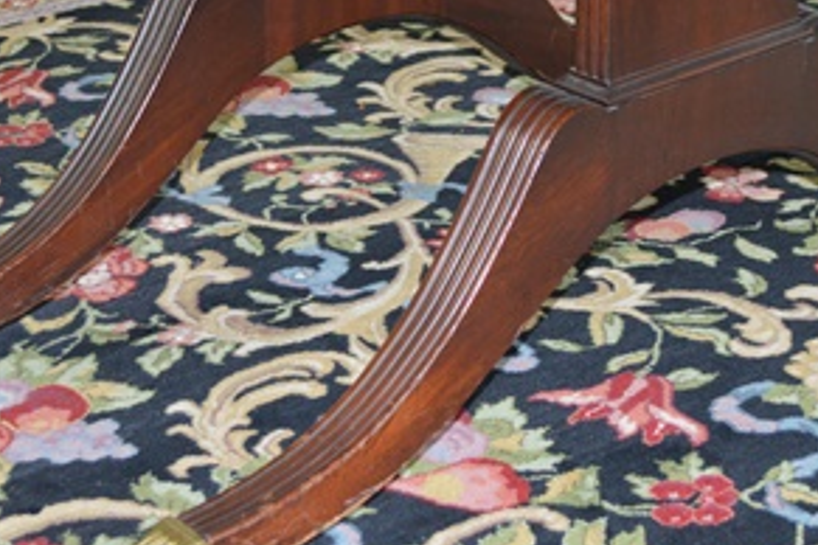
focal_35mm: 105
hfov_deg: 19.5
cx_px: 444
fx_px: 2386
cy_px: 110
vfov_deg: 13.0
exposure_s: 1/60
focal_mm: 34
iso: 1400
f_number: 5
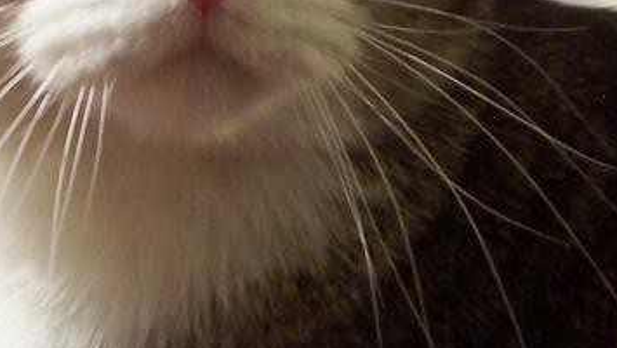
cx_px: 292
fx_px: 1784
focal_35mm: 109
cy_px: 17
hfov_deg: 19.6
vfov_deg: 11.0
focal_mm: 5.6
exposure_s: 1/8
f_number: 2.8
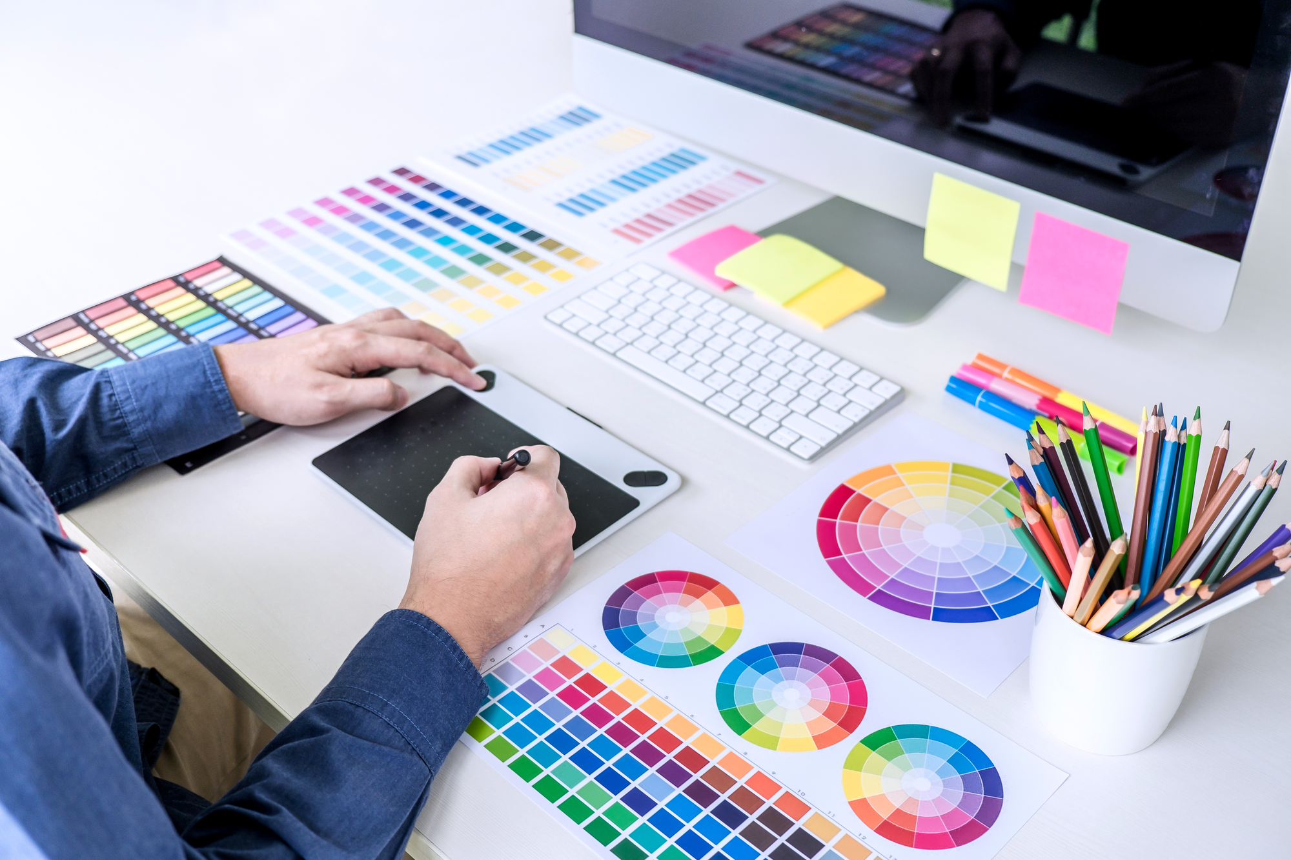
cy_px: 430
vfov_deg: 35.0
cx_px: 646
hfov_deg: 50.7
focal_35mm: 38
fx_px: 1363
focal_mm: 25.4
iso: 200
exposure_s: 1/200
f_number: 3.2
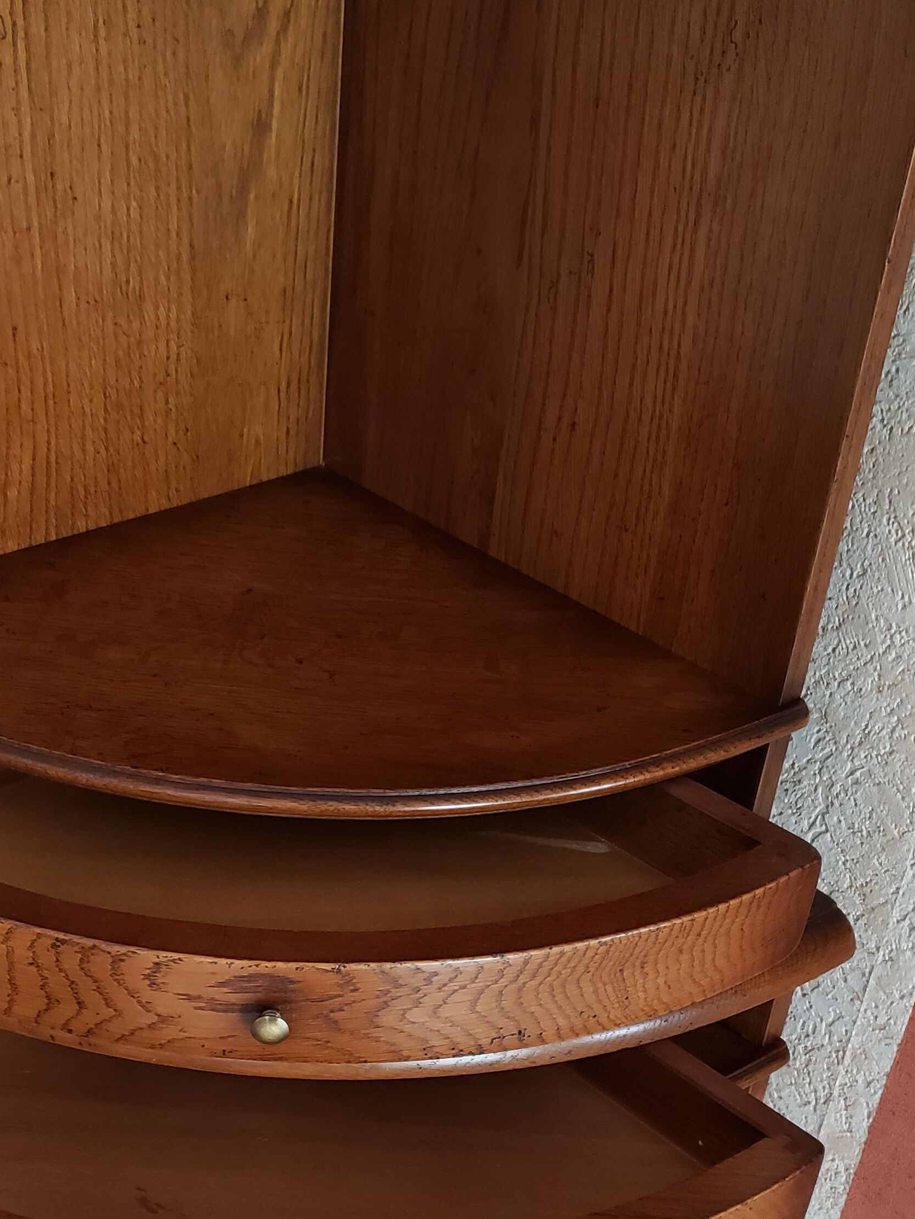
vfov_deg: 39.0
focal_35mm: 47
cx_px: 338
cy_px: 963
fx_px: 1656
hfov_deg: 30.7
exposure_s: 1/10
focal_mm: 4.3
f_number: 1.5
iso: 250
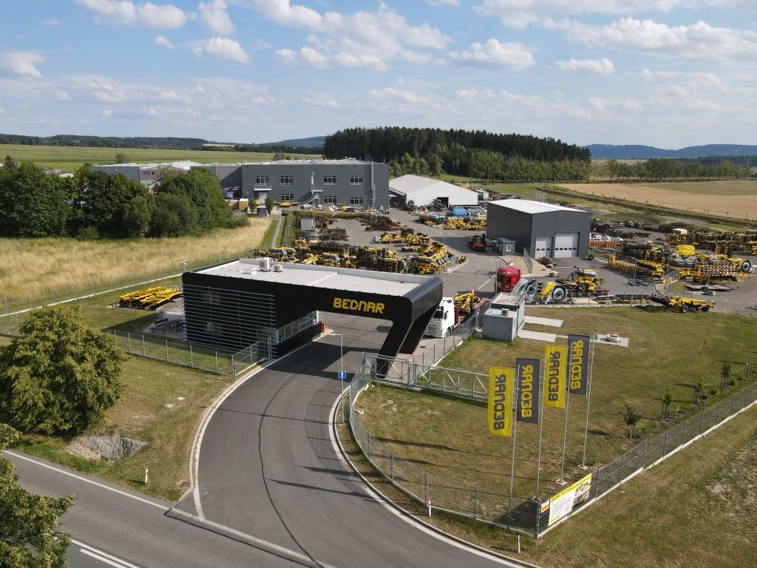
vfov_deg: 56.8
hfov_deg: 71.6
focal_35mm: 24
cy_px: 284
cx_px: 378
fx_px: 525
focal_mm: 4.5
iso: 100
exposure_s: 1/725
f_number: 2.8
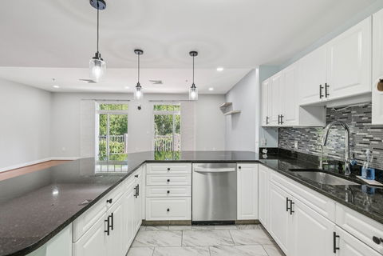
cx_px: 192
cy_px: 128
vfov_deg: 77.3
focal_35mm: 15
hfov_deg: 100.4
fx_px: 160
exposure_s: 1/15
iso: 320
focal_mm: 10
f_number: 5.6
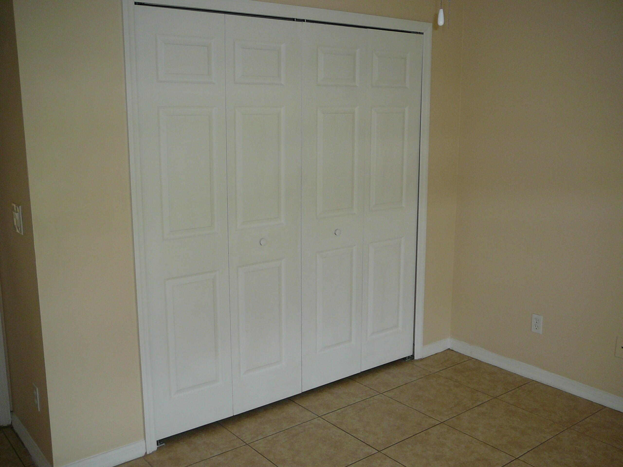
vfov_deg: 40.7
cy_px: 234
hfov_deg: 52.6
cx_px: 312
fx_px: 630
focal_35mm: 35
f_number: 2.8
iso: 100
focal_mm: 5.2
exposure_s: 1/30
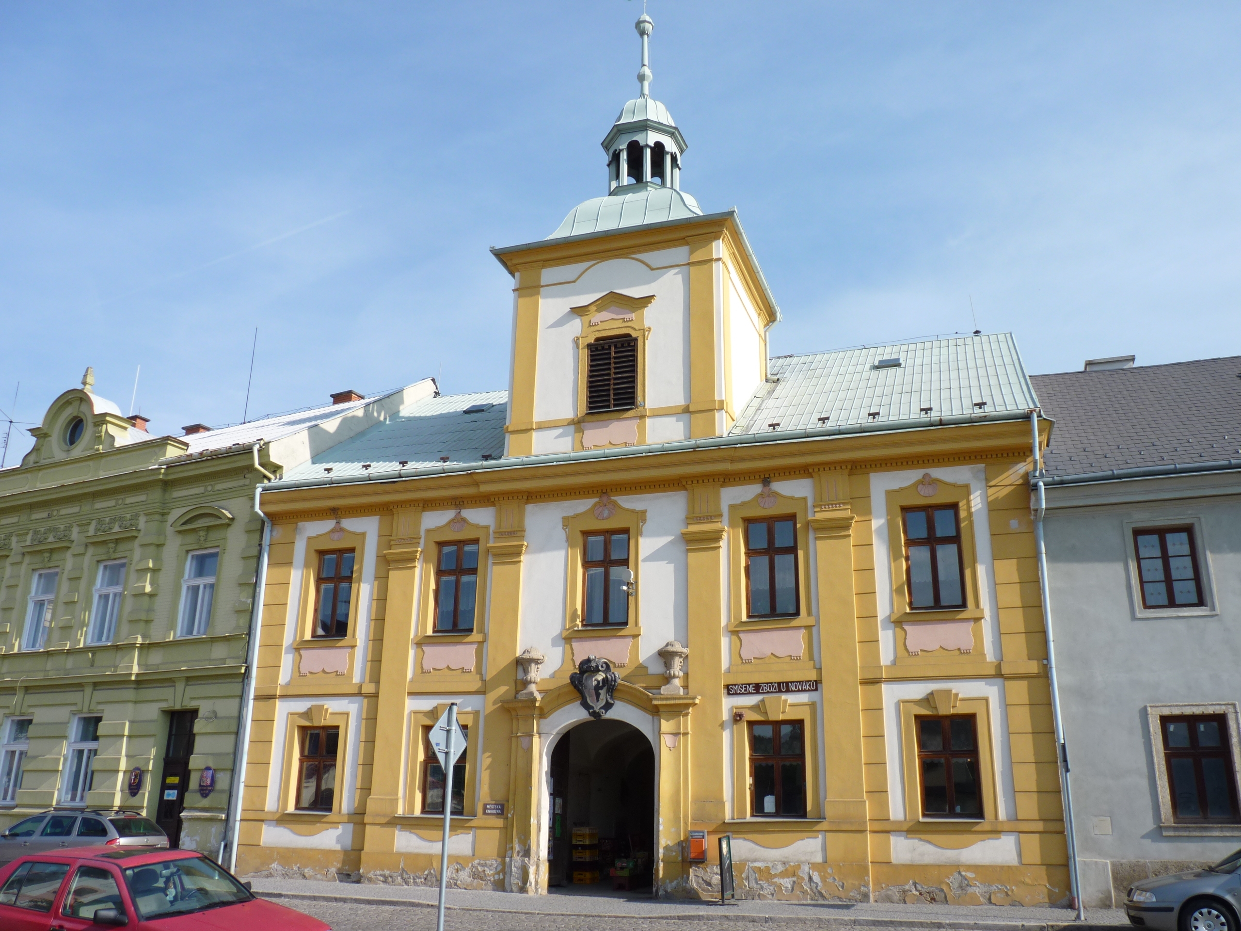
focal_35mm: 30
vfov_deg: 46.8
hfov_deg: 60.0
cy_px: 466
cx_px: 620
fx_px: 1076
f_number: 3
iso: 80
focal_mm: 5.3
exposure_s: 1/1000
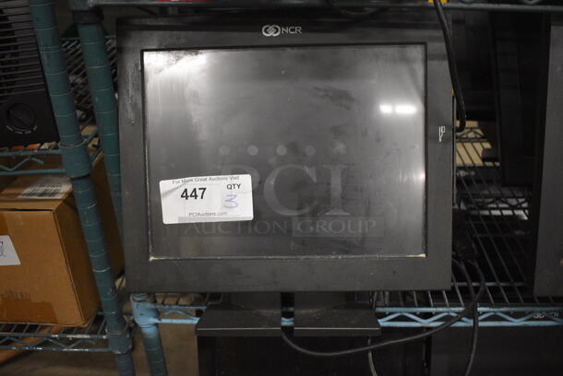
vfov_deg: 40.1
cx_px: 282
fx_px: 517
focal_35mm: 33
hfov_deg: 57.2
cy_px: 188
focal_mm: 22
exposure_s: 1/125
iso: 2500
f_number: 3.8
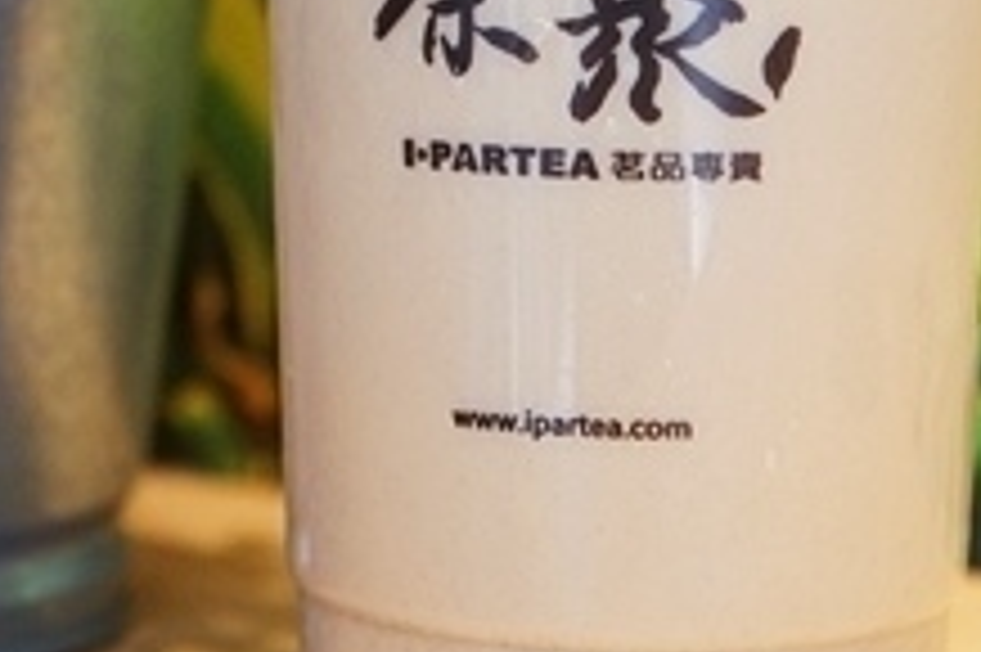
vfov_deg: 8.6
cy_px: -133
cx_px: 482
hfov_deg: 13.0
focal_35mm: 158
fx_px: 4302
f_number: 4.5
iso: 800
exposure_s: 1/60
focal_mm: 43
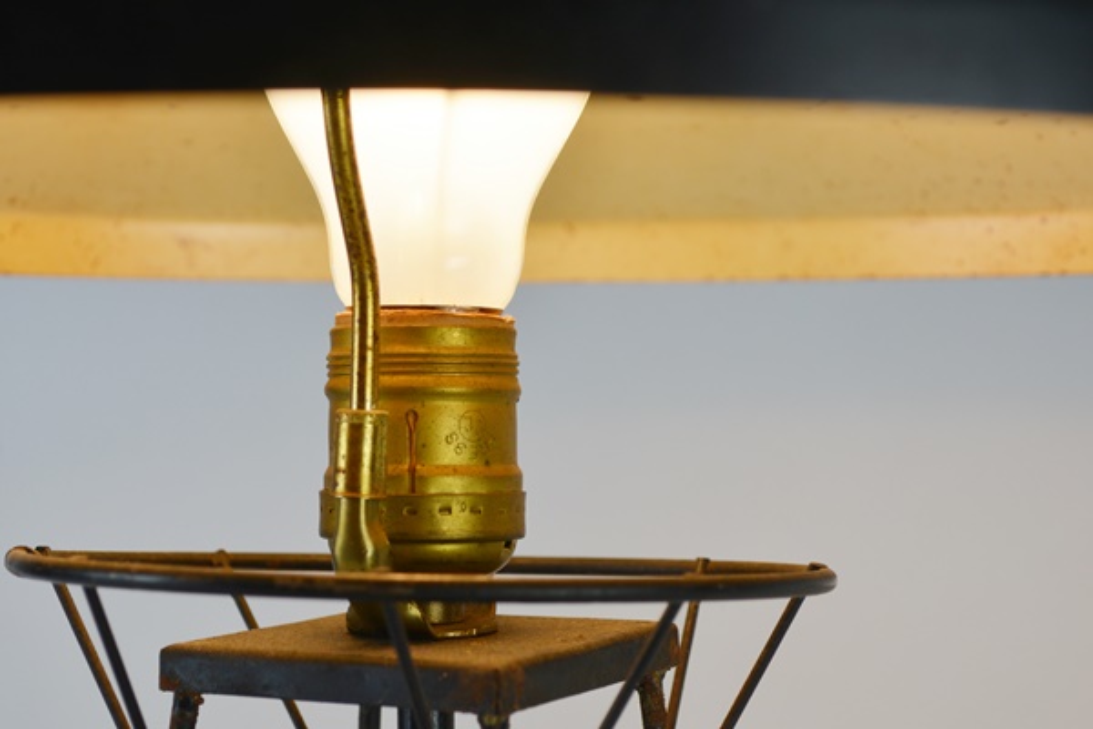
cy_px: 364
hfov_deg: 29.2
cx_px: 546
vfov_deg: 19.7
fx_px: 2095
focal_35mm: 69
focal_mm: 46
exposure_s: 1/200
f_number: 7.1
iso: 200
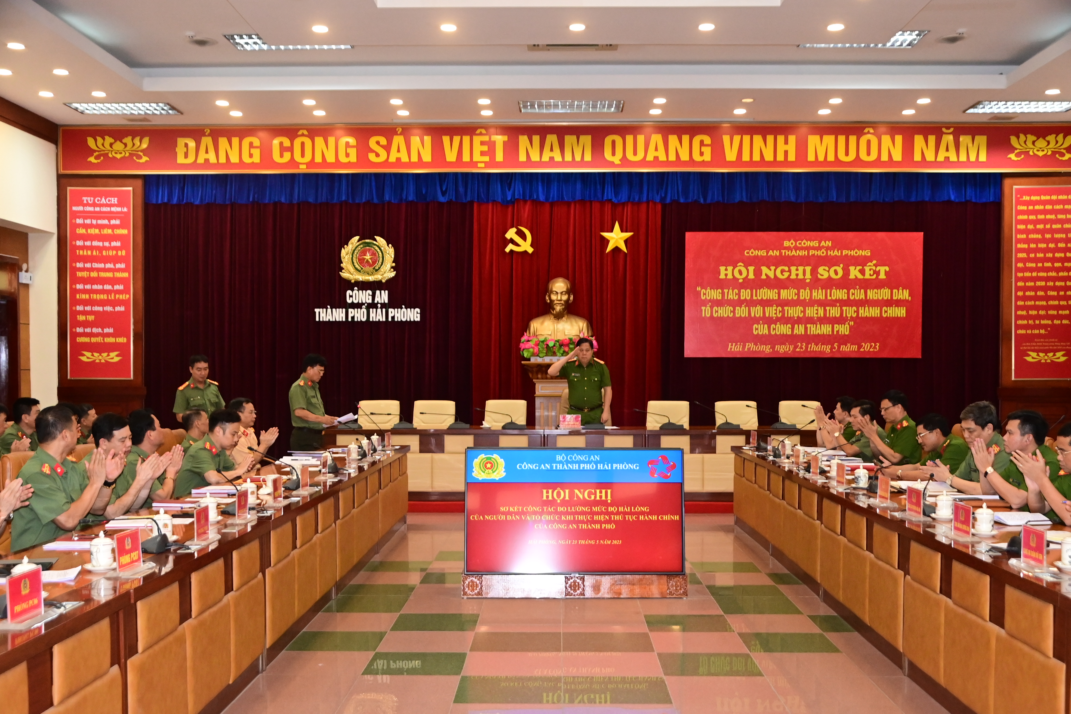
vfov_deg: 34.2
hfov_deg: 49.6
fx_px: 1160
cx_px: 536
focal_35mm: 39
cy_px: 357
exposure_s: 1/200
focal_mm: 26
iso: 2500
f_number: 4
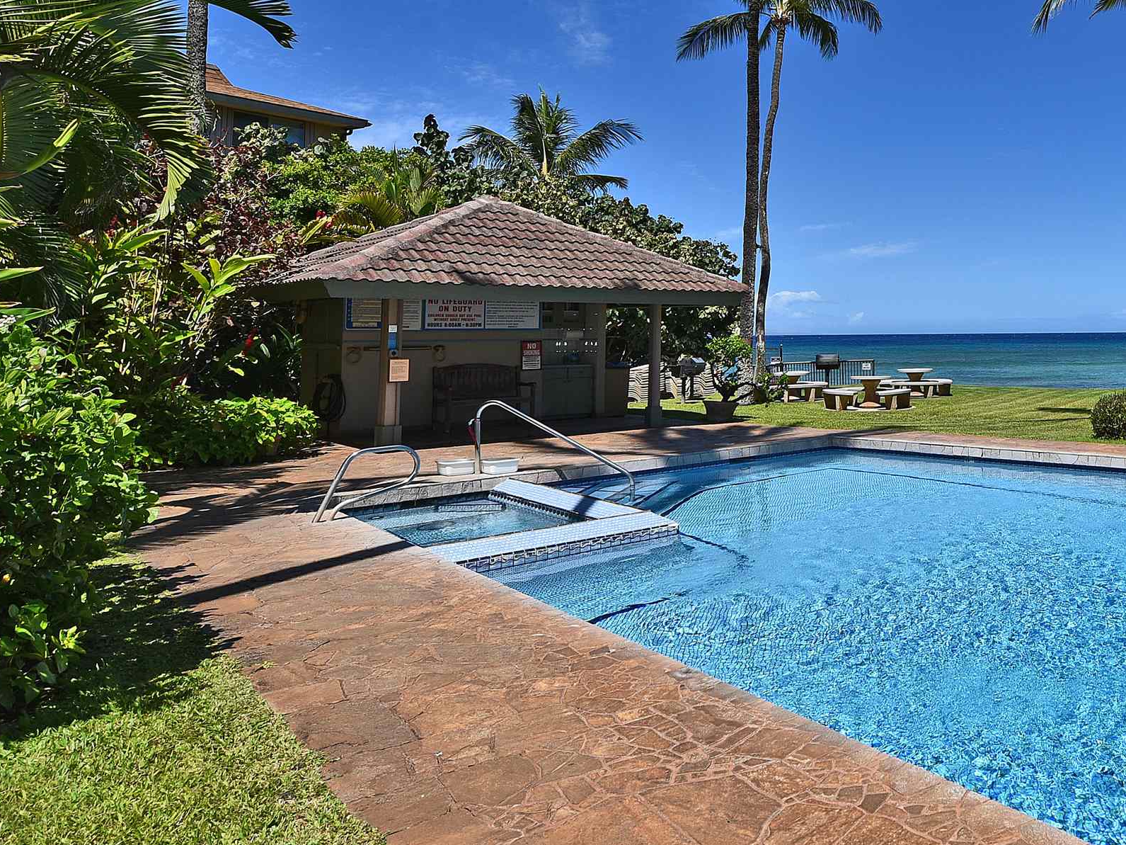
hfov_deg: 55.6
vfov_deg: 51.7
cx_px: 1066
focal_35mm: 26
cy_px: 261
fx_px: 846
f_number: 13
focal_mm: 14
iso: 100
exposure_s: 1/200
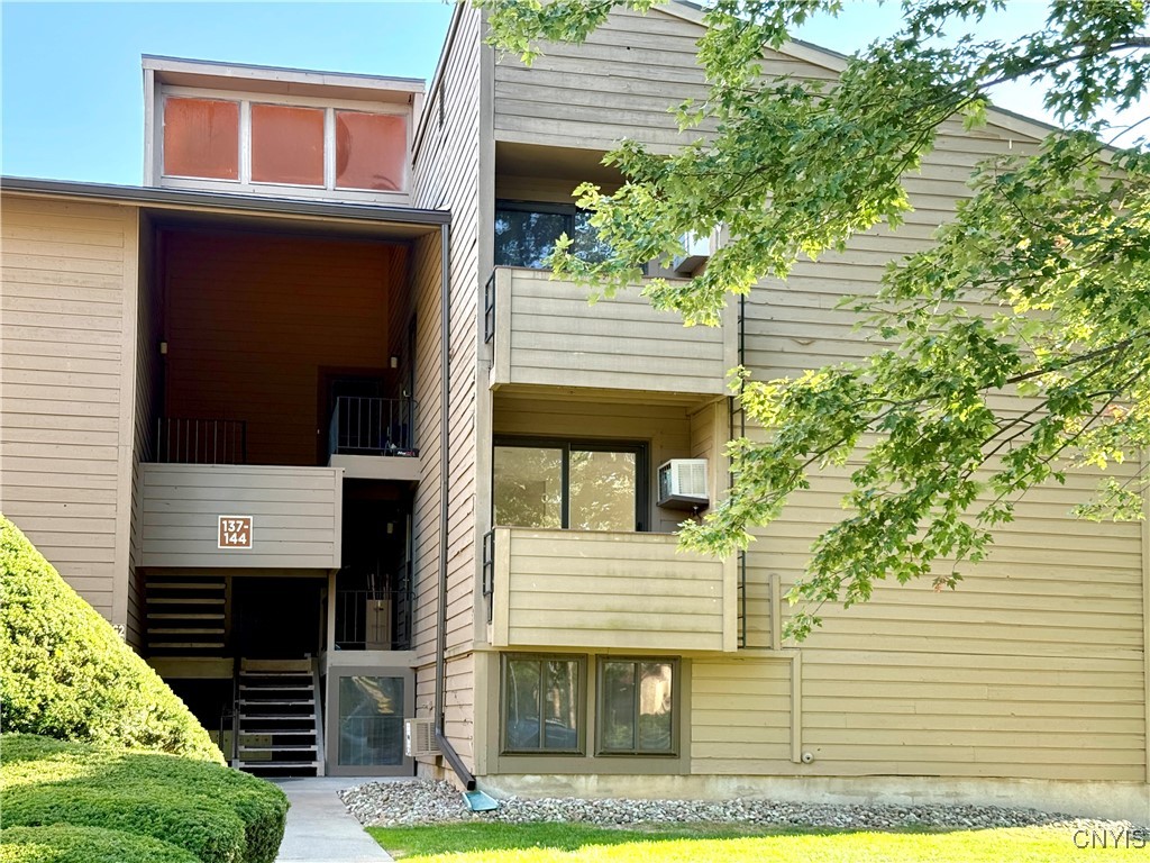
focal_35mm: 48
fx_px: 1595
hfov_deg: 39.7
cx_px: 575
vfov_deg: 30.3
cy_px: 432
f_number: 1.78
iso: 100
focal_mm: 6.76
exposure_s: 1/272
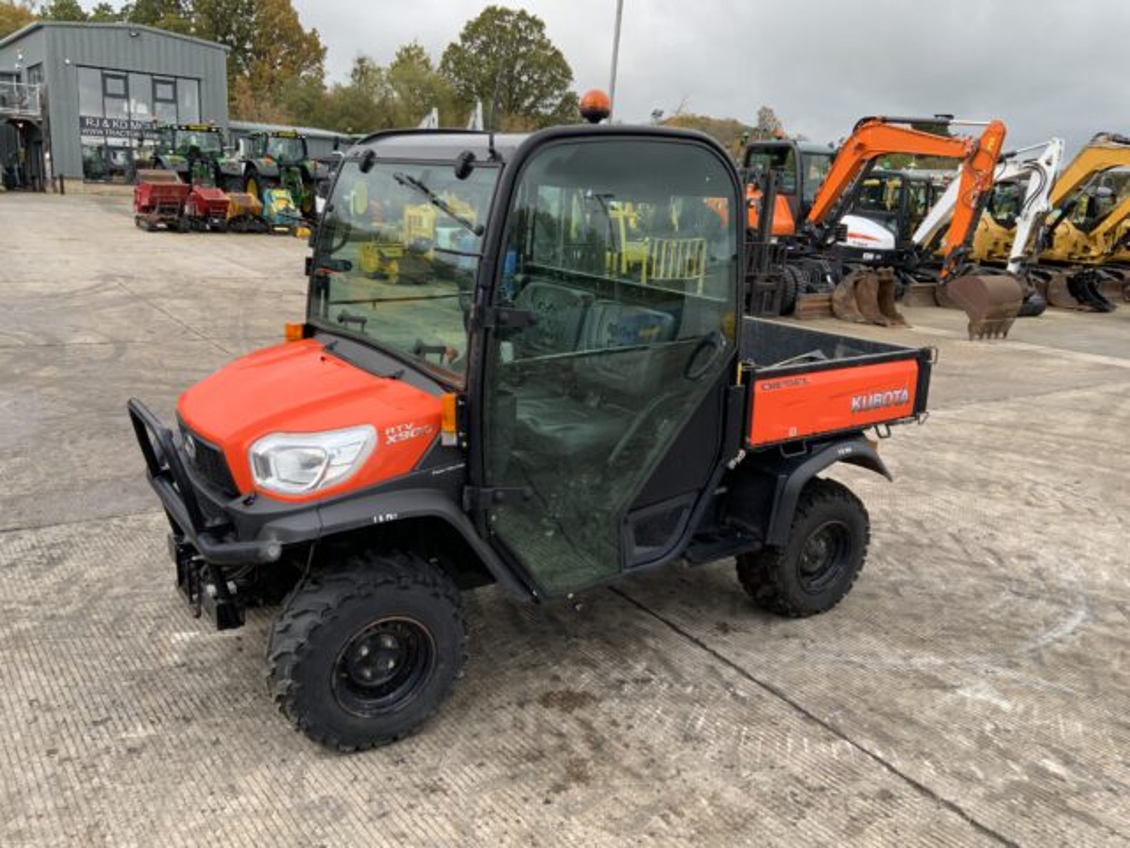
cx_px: 565
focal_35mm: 29
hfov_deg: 61.7
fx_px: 947
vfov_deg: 48.2
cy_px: 424
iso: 16
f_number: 1.8
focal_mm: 3
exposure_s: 1/131
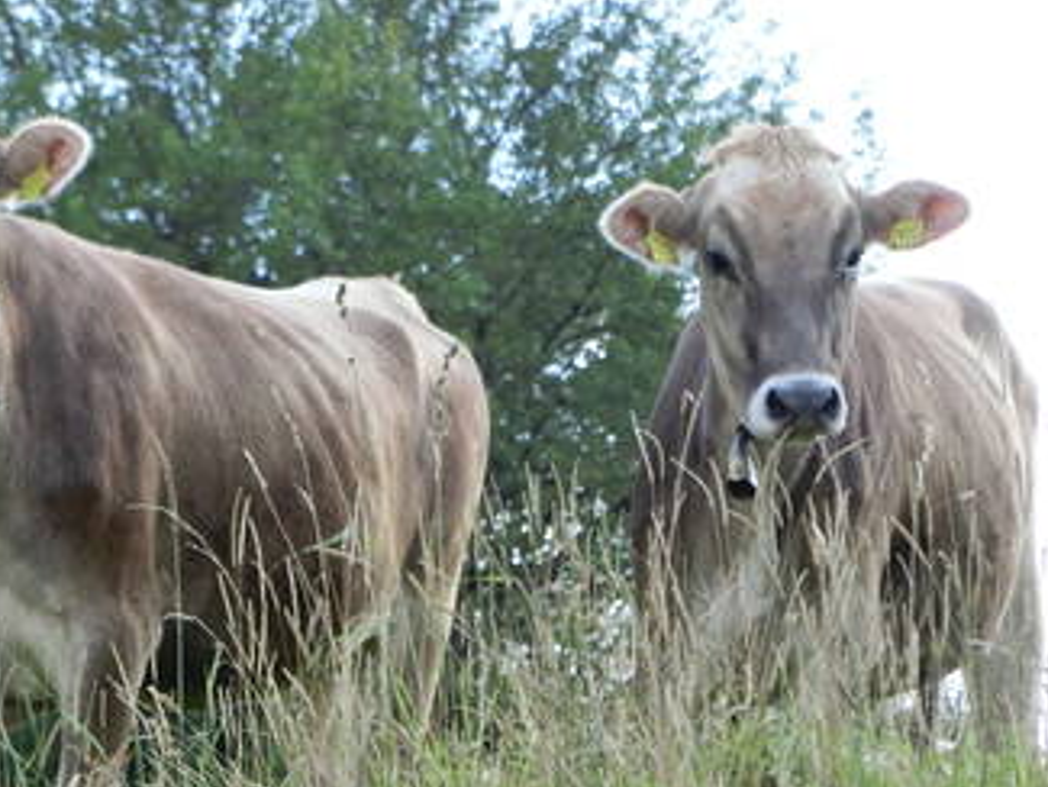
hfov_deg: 5.5
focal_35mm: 362
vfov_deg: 4.1
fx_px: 10964
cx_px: 422
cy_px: 455
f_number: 5.8
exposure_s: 1/320
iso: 320
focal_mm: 52.5
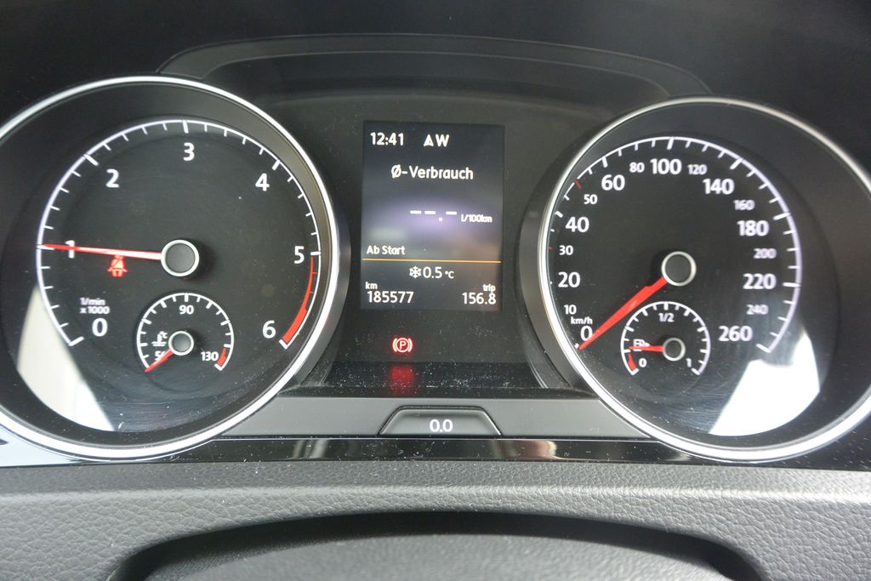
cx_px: 436
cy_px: 290
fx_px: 653
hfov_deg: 67.4
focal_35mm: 27
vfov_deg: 47.9
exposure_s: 1/60
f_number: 3.5
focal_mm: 10
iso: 560
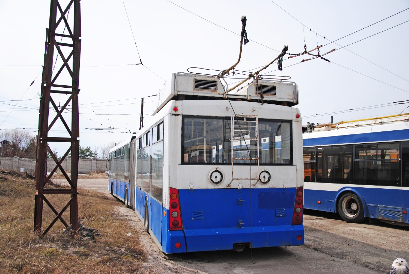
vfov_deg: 41.8
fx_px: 358
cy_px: 137
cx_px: 204
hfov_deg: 59.4
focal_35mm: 32
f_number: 3.8
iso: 100
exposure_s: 1/1000
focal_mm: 21
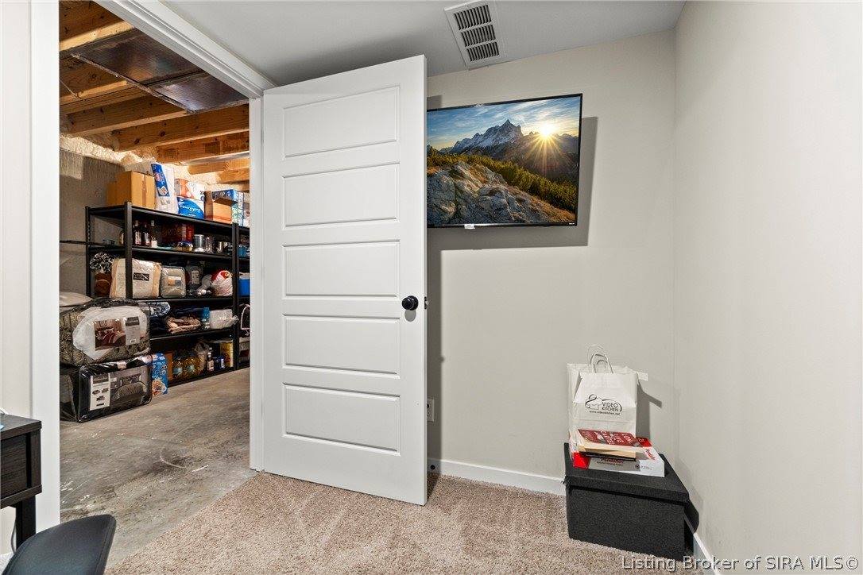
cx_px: 432
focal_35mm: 15
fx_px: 360
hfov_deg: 100.4
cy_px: 288
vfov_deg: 77.3
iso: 400
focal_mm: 10
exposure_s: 1/2
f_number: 8
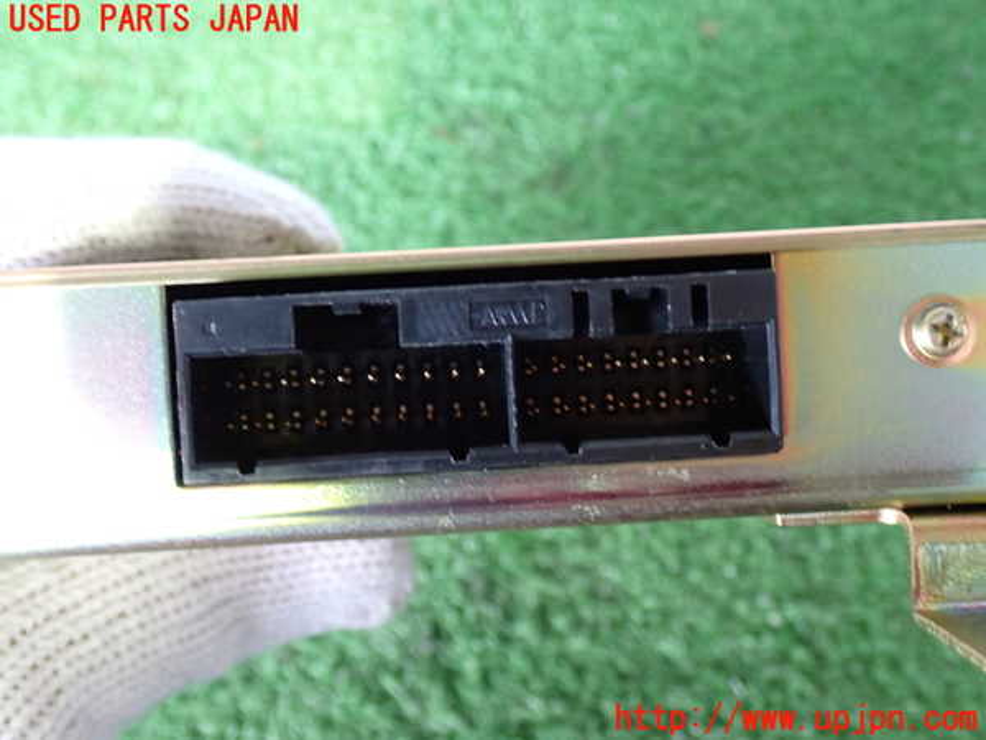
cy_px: 370
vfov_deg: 35.1
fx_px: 1168
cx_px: 493
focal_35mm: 41
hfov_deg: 45.8
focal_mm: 7.31
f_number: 2.8
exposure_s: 1/15
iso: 800
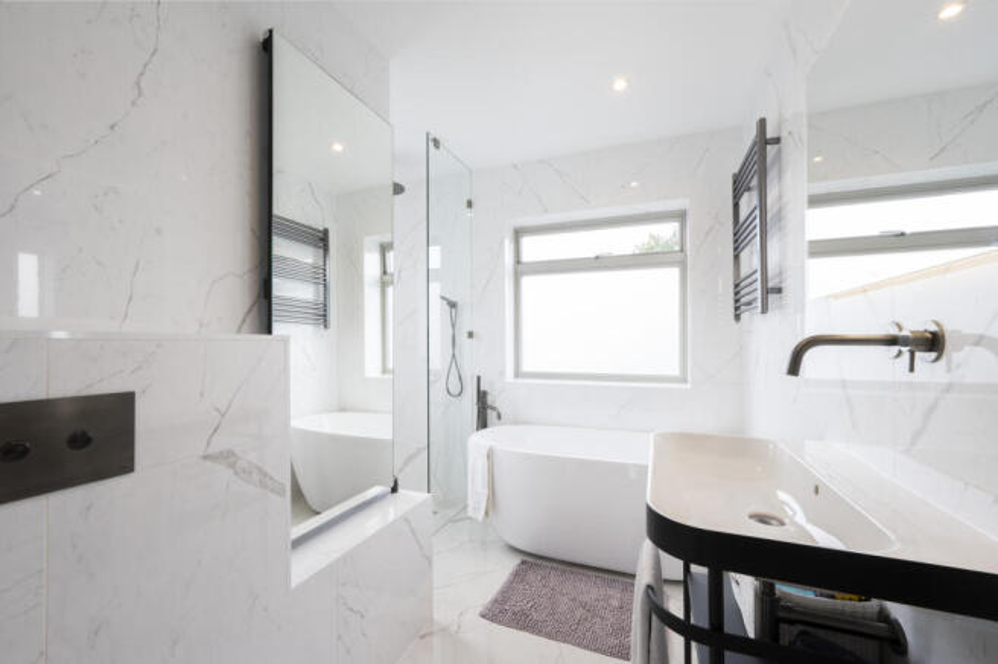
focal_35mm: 14
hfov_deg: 104.3
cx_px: 499
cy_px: 332
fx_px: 388
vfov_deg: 81.1
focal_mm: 14
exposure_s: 1/8
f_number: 16
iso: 250
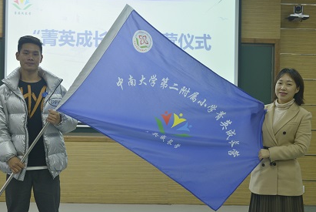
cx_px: 154
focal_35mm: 55
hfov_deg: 36.2
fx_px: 483
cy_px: 109
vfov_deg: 24.7
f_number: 4.5
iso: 1000
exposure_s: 1/80
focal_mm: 50
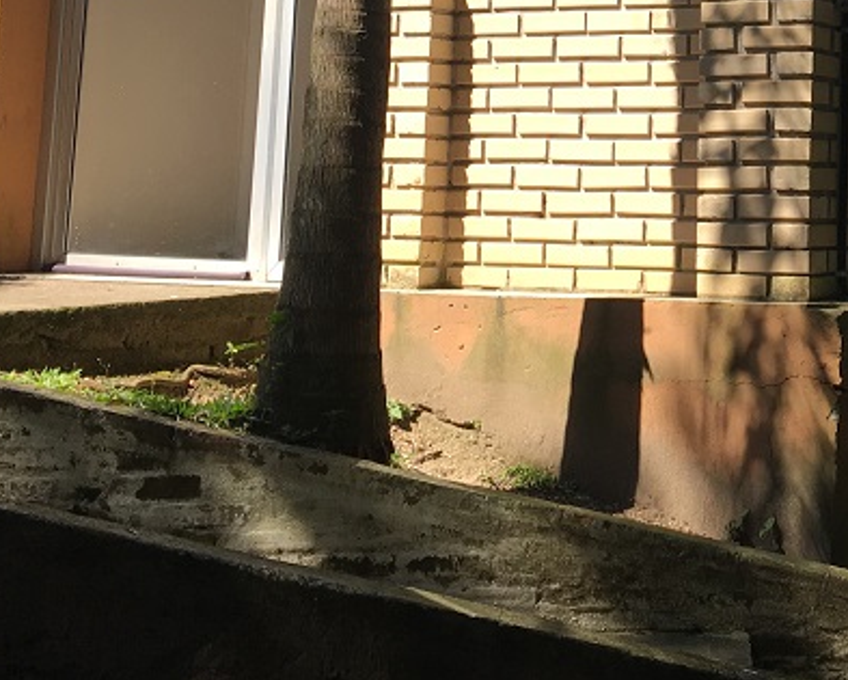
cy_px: -41
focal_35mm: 72
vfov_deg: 20.4
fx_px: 1808
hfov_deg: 25.1
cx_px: 844
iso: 25
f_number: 2.2
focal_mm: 4.15
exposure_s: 1/657
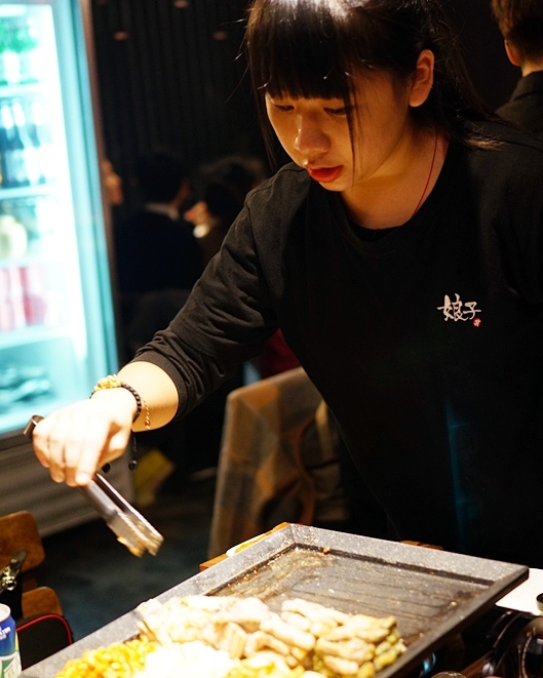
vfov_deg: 31.6
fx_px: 1196
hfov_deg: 25.6
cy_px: 377
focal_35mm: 60
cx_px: 272
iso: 800
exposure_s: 1/40
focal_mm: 35
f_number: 2
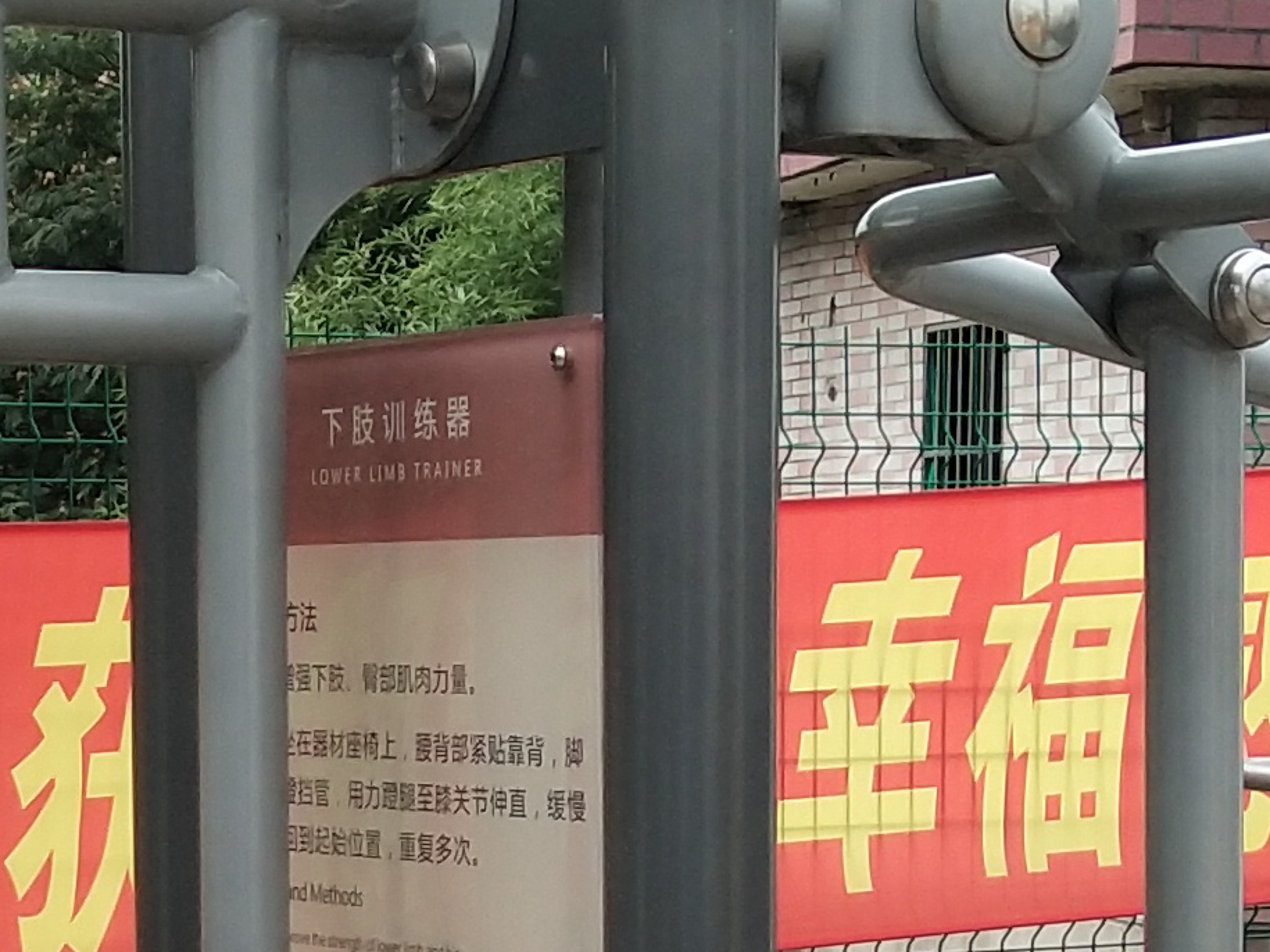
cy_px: 1135
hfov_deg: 14.0
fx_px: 5172
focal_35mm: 141
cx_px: 376
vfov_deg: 10.4
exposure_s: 1/660
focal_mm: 3.69
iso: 50
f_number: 2.2
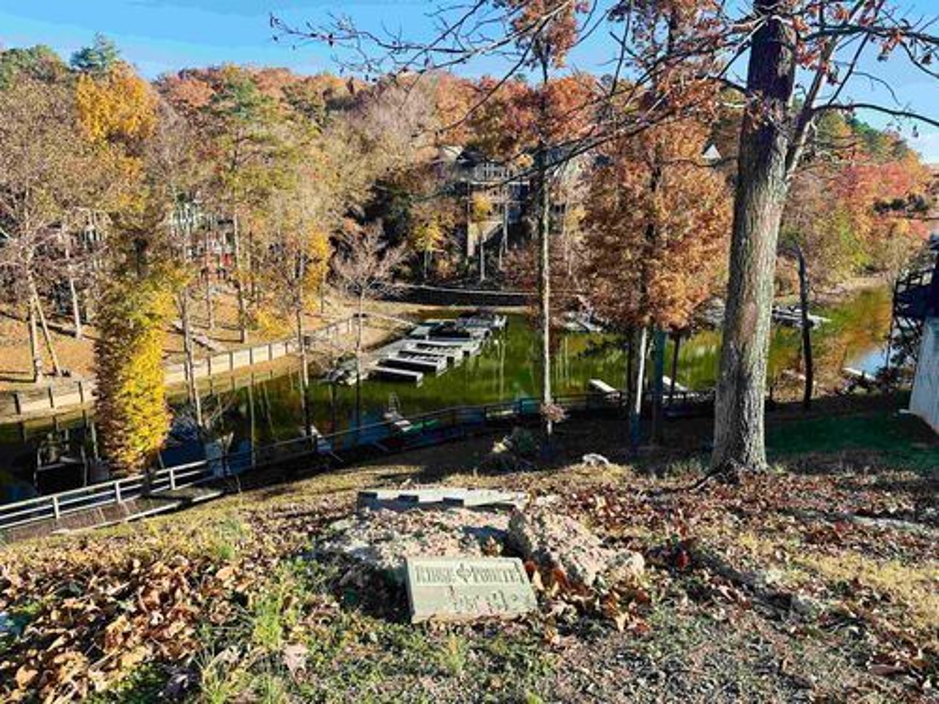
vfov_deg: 56.8
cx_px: 470
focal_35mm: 24
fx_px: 651
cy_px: 352
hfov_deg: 71.6
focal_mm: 6.86
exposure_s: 1/1473
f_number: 1.78
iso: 80
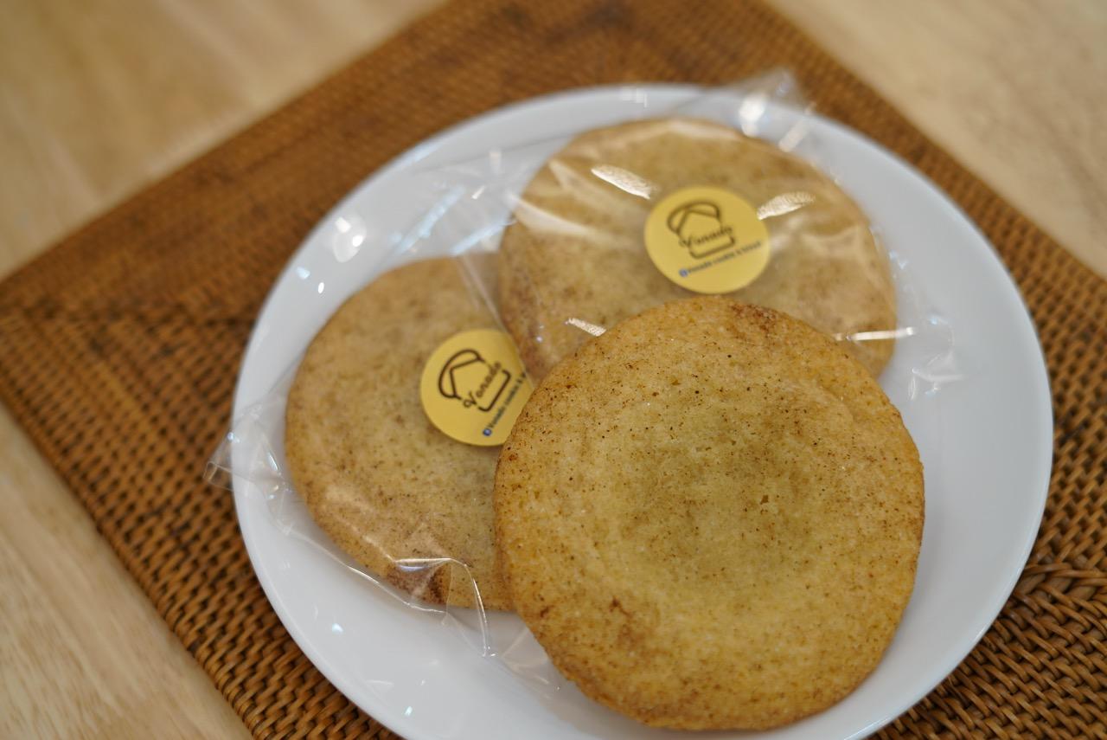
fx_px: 1538
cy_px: 370
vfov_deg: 27.0
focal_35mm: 50
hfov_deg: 39.6
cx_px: 554
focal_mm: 50
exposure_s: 1/60
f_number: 2.2
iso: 200
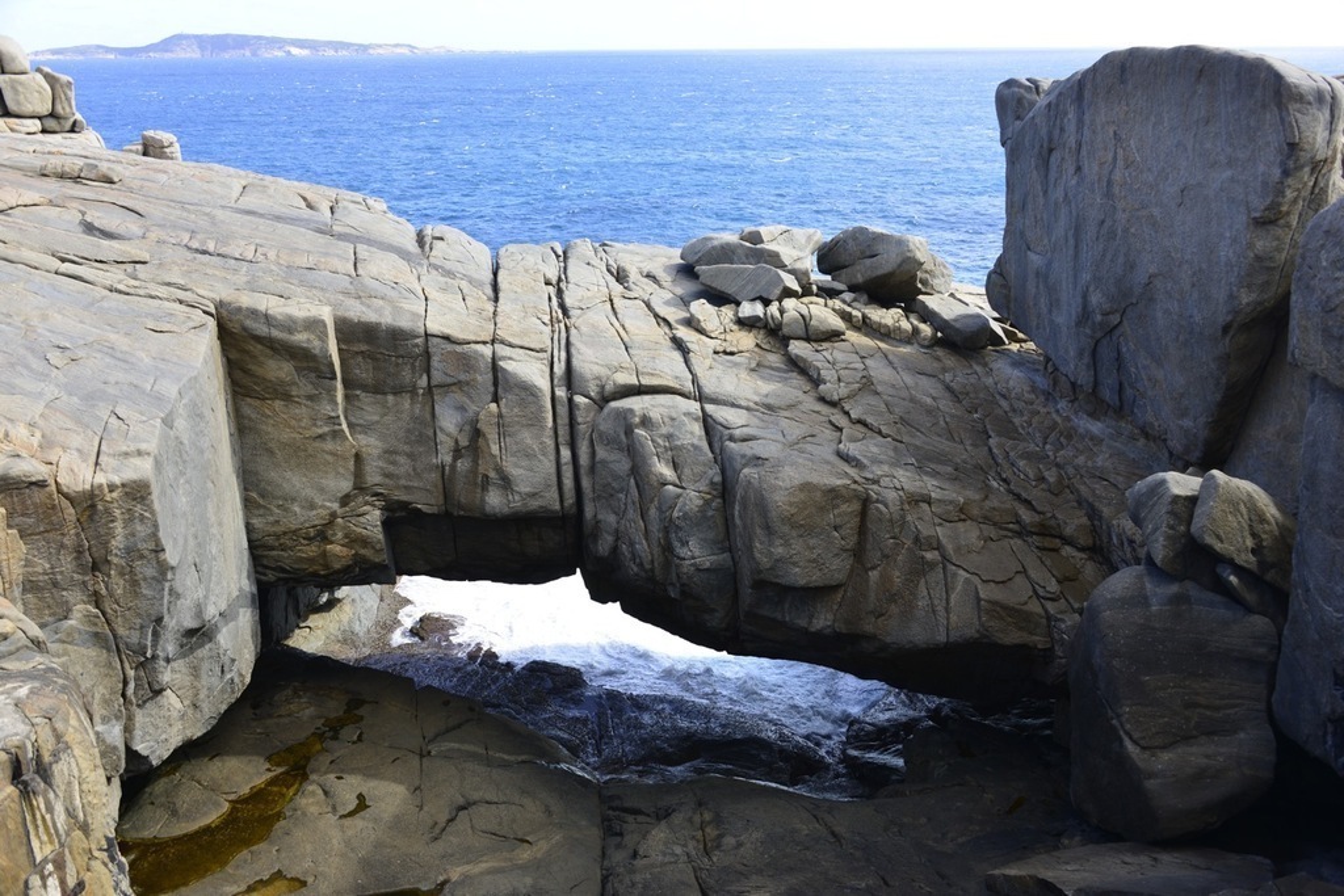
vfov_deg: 38.9
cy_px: 448
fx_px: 1269
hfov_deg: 55.8
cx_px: 672
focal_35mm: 34
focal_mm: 34
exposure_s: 1/160
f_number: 6.3
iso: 125
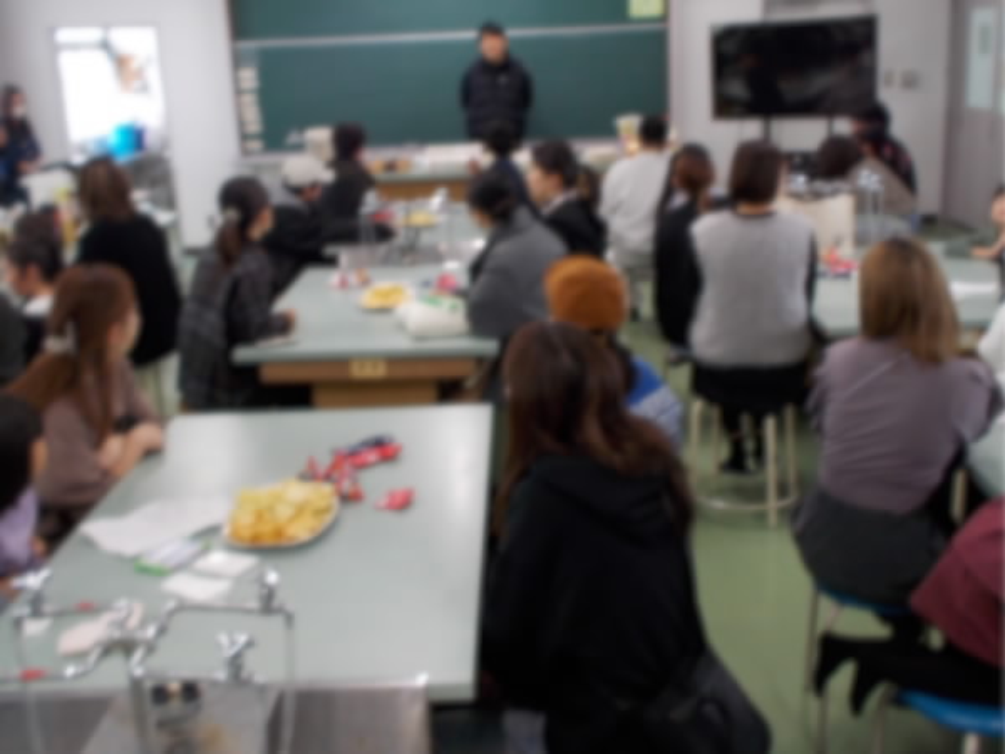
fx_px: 842
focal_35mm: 29
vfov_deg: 48.2
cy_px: 377
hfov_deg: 61.7
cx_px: 502
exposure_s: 1/25
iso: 125
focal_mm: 4.1
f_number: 3.3
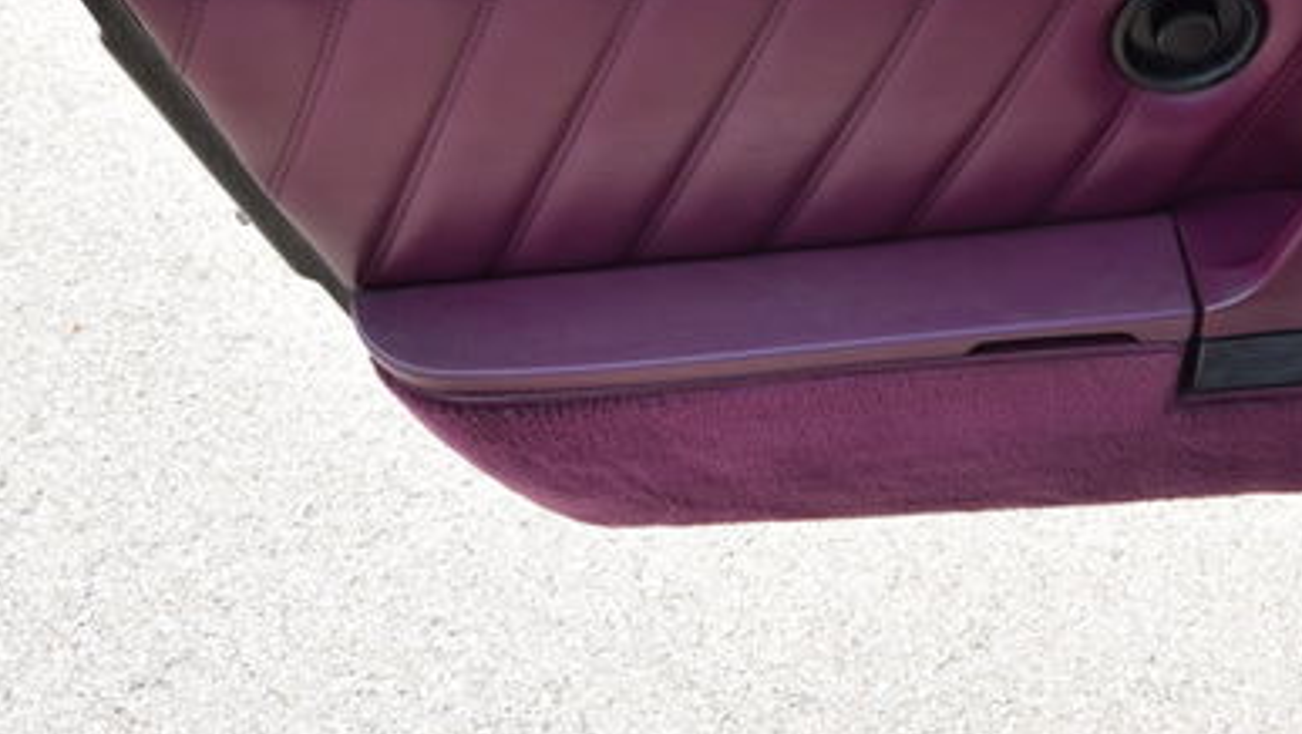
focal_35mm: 109
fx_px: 3766
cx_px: 908
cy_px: 172
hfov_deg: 19.5
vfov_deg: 11.1
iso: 200
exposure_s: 1/320
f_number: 9
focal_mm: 35
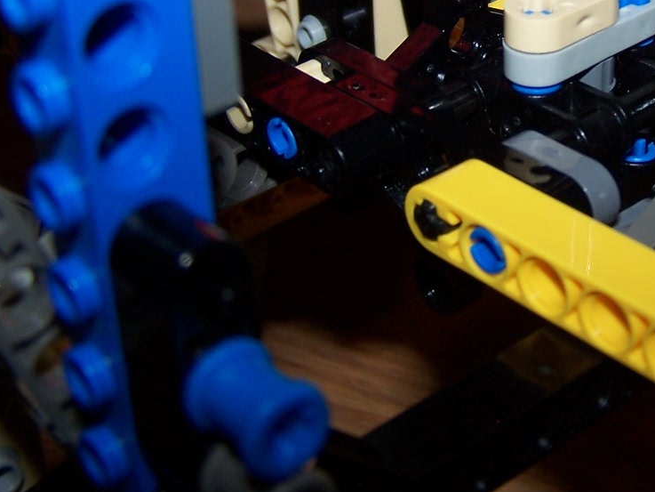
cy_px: 69
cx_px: 559
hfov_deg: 23.9
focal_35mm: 80
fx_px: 1514
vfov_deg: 18.2
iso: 80
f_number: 2.8
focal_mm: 6.3
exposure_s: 1/60
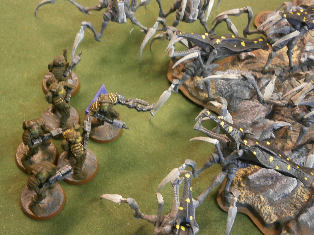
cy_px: 118
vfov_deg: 30.9
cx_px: 157
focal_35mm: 47
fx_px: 426
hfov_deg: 40.4
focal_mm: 8.3
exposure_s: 1/10
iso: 200
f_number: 3.4
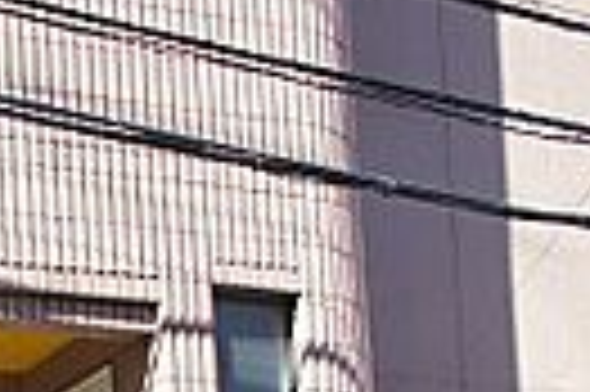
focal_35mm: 117
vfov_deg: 10.4
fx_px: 1915
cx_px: -432
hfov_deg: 15.4
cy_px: 885
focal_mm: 16
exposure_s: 1/200
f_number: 7.1
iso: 200
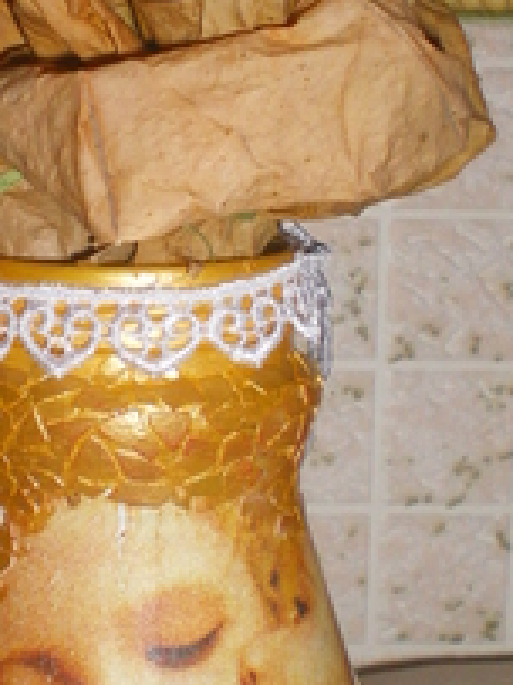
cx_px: 29
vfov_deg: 19.1
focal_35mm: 103
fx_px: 2037
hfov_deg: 14.2
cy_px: 371
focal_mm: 6.3
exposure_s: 1/50
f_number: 4.6
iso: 250
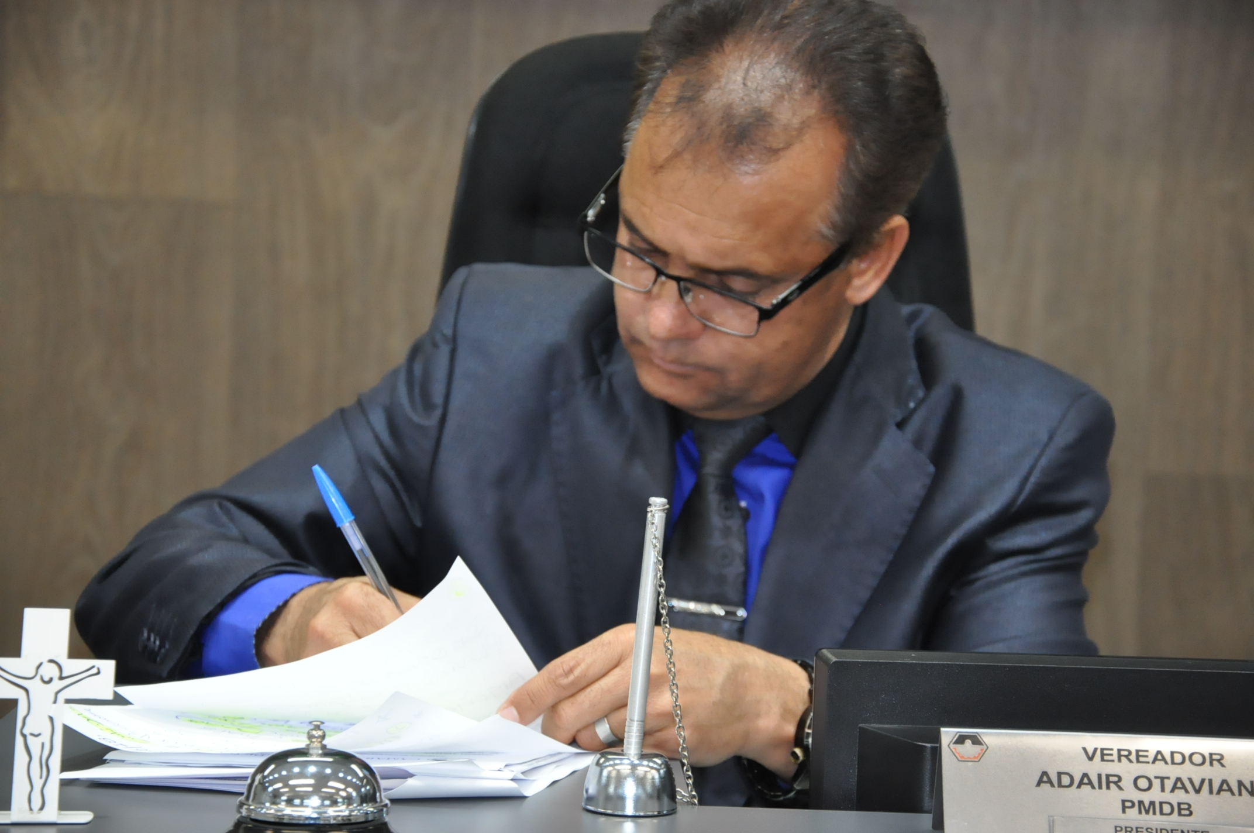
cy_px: 416
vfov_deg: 11.4
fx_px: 4175
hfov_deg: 17.1
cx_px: 627
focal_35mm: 120
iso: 2000
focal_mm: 80
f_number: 5.3
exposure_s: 1/80
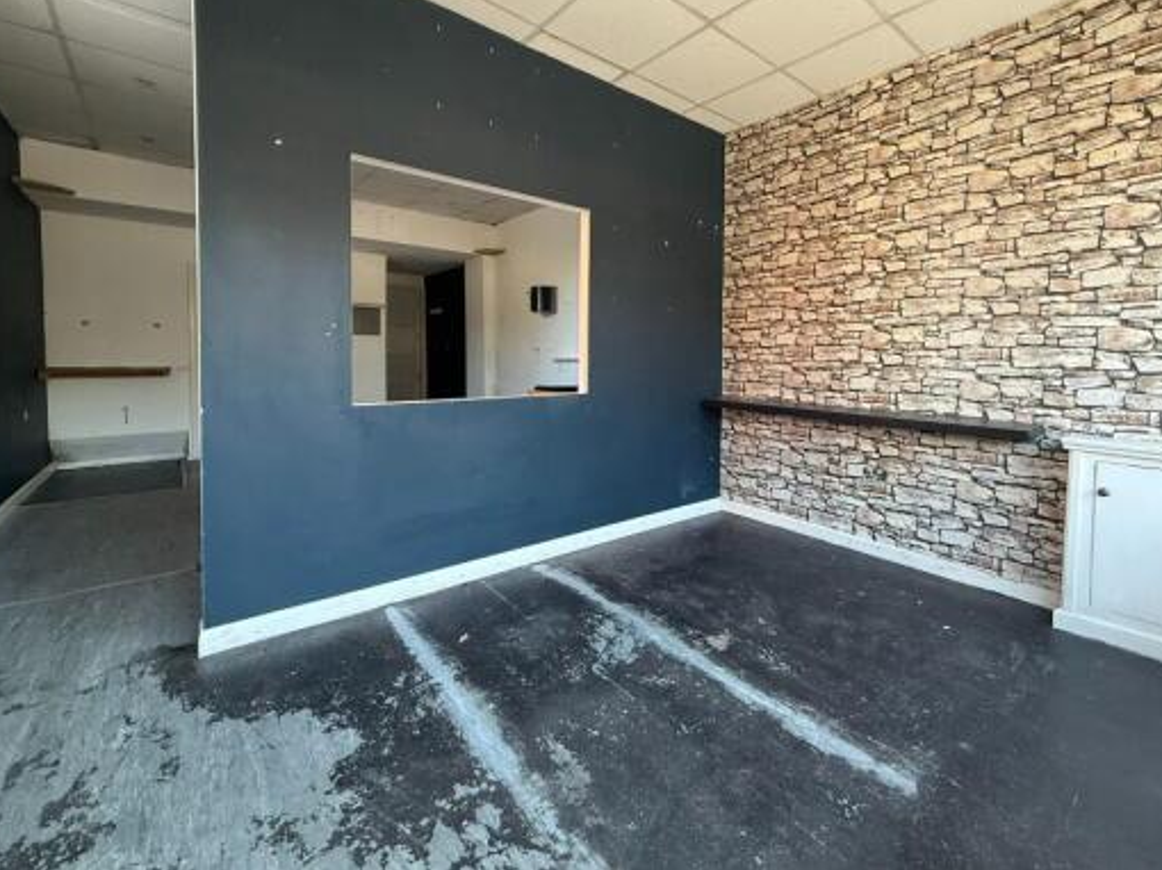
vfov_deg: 77.6
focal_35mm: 16
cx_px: 639
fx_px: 537
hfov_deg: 94.2
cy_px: 375
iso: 250
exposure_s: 1/99
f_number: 2.2
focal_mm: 2.22
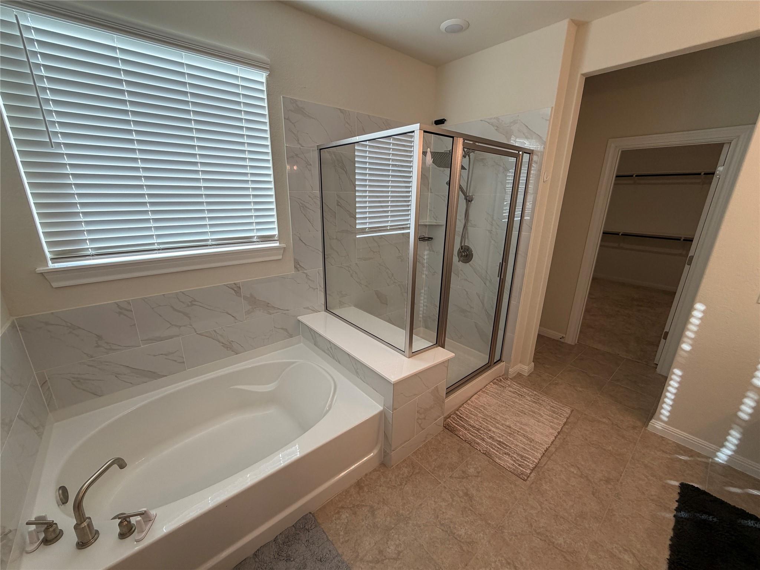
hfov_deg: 102.1
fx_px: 307
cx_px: 380
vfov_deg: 85.7
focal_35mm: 14
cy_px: 285
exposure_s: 1/120
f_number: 2.2
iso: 100
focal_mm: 2.22
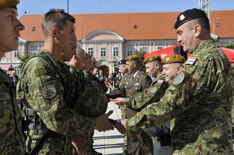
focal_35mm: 57
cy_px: 78
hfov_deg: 35.1
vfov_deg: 23.7
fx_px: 370
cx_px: 117
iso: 500
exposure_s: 1/1000
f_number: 8
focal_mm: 38
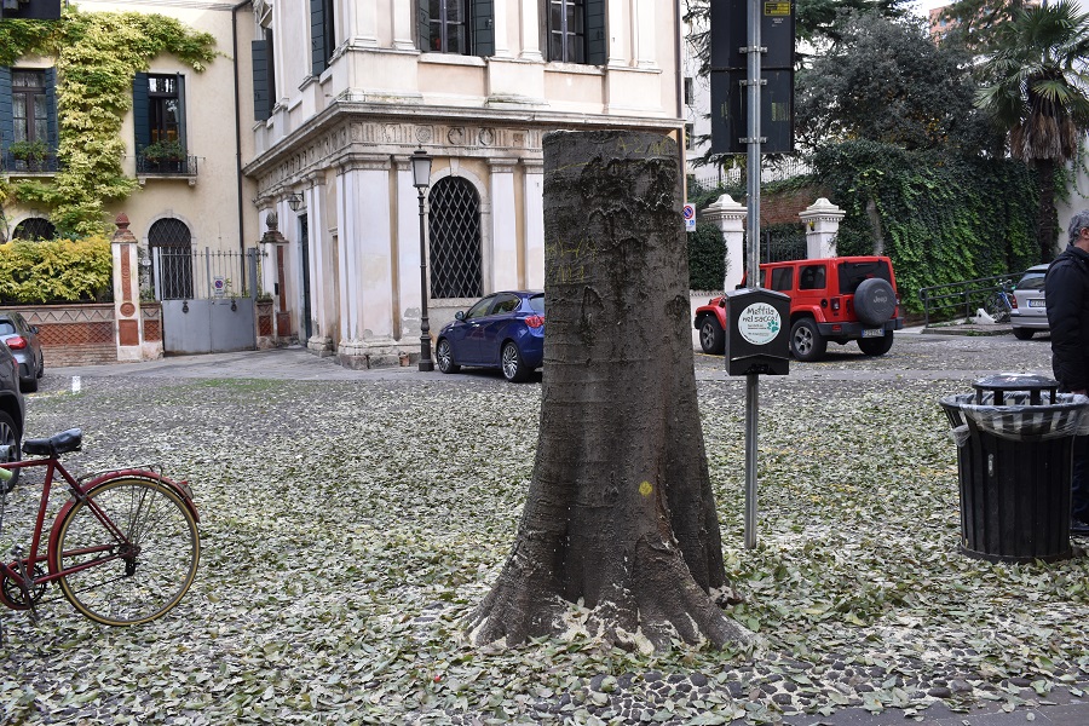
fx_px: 1044
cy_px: 363
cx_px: 544
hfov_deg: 55.1
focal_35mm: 34
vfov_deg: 38.4
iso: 400
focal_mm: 23
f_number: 7.1
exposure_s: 1/200
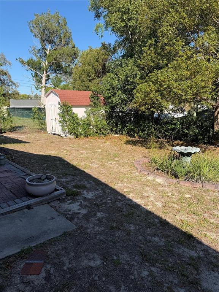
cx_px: 110
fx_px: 202
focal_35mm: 24
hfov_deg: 56.8
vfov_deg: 71.6
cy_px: 146
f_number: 1.78
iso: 80
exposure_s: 1/2703
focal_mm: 6.76
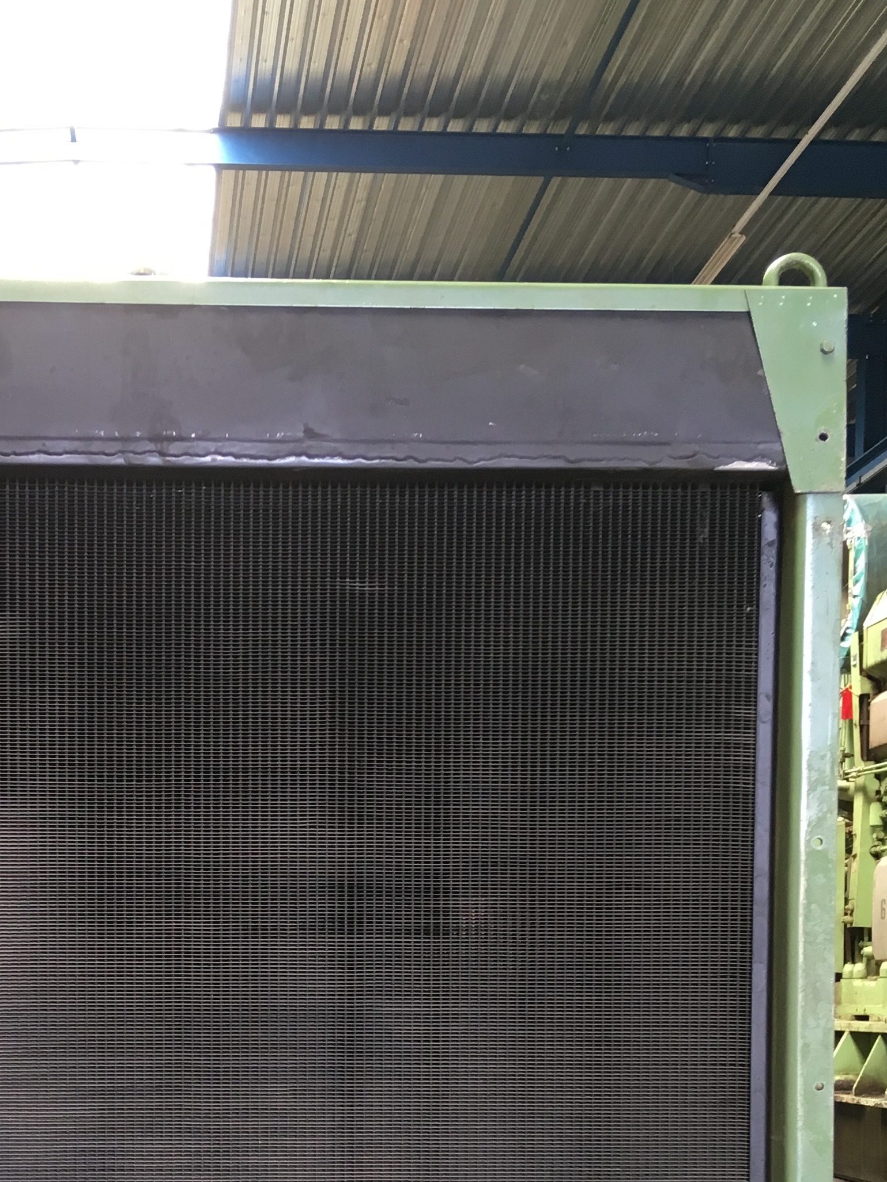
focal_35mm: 57
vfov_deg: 32.1
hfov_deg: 25.1
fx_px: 1947
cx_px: 142
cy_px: 1068
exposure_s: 1/33
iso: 64
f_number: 2.2
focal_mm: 4.15
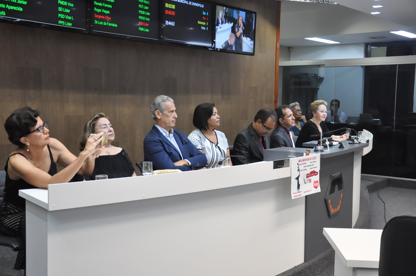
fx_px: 519
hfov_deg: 43.7
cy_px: 138
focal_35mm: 45
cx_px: 208
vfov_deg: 29.8
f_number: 5.6
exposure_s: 1/125
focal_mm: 30
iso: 2000
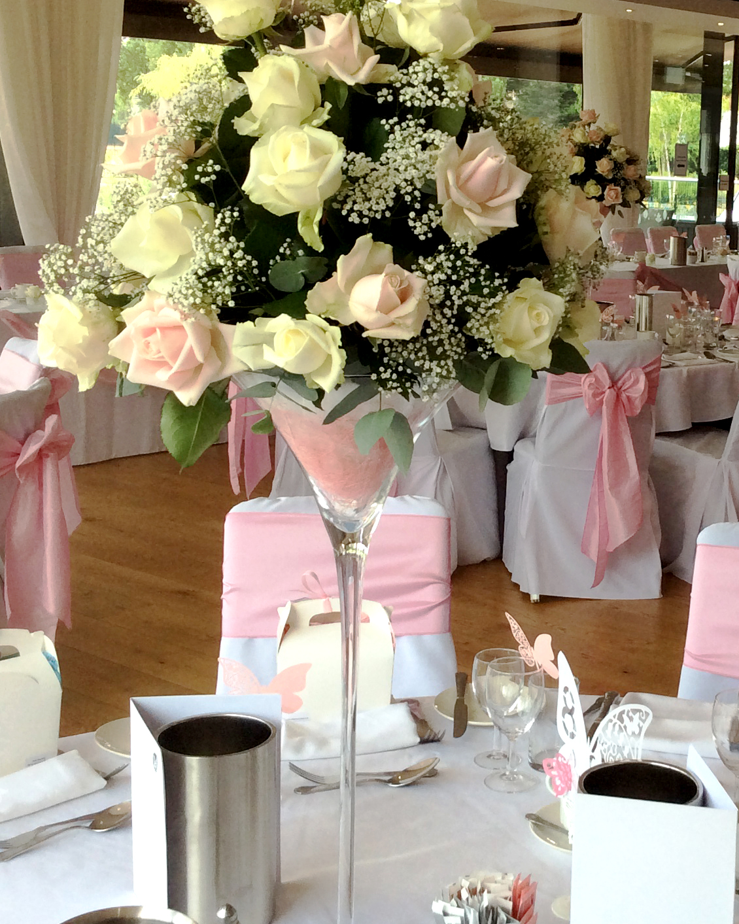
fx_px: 1613
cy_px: 376
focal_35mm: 59
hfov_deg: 25.2
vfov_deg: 31.9
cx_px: 633
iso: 40
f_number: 2.4
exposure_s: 1/120
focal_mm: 3.3
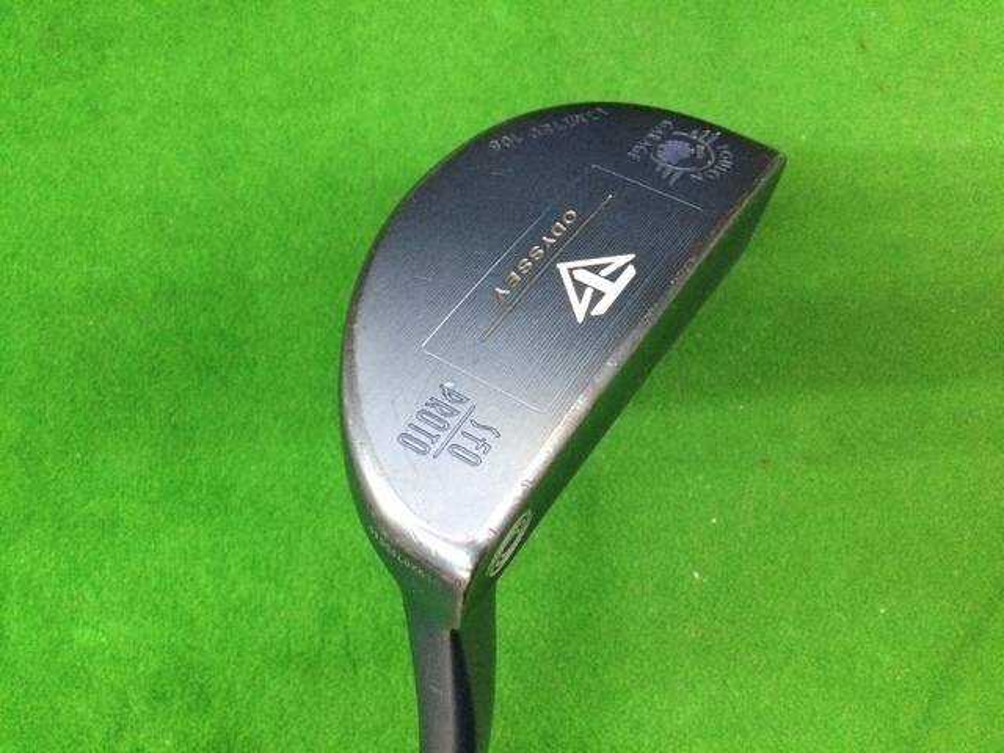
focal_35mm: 31
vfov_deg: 45.4
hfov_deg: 58.4
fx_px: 899
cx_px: 502
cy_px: 376
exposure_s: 1/30
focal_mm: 3.3
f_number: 2.4
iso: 160
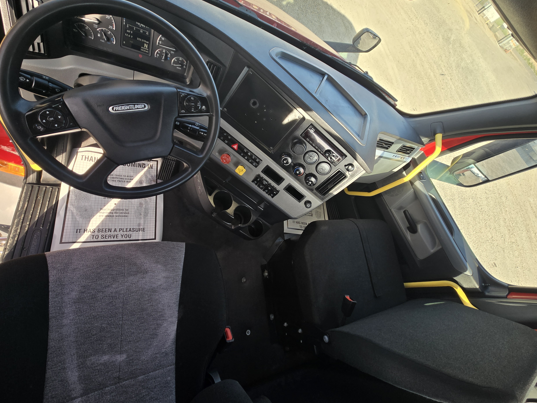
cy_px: 188
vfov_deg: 85.6
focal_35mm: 14
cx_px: 266
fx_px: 217
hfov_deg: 102.1
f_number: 2.2
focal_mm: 2.2
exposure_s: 1/181
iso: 50
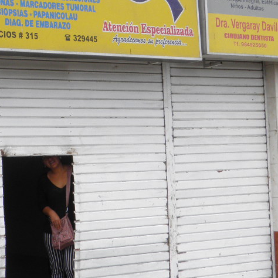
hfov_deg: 16.5
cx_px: 59
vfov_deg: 16.5
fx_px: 954
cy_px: 74
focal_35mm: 105
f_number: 6
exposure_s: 1/125
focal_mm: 7.9
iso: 50
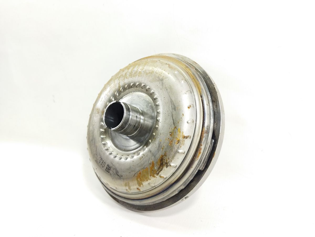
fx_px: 246
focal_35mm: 27
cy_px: 118
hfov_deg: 65.3
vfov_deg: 51.4
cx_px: 158
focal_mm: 4.71
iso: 197
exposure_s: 1/100
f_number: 1.79
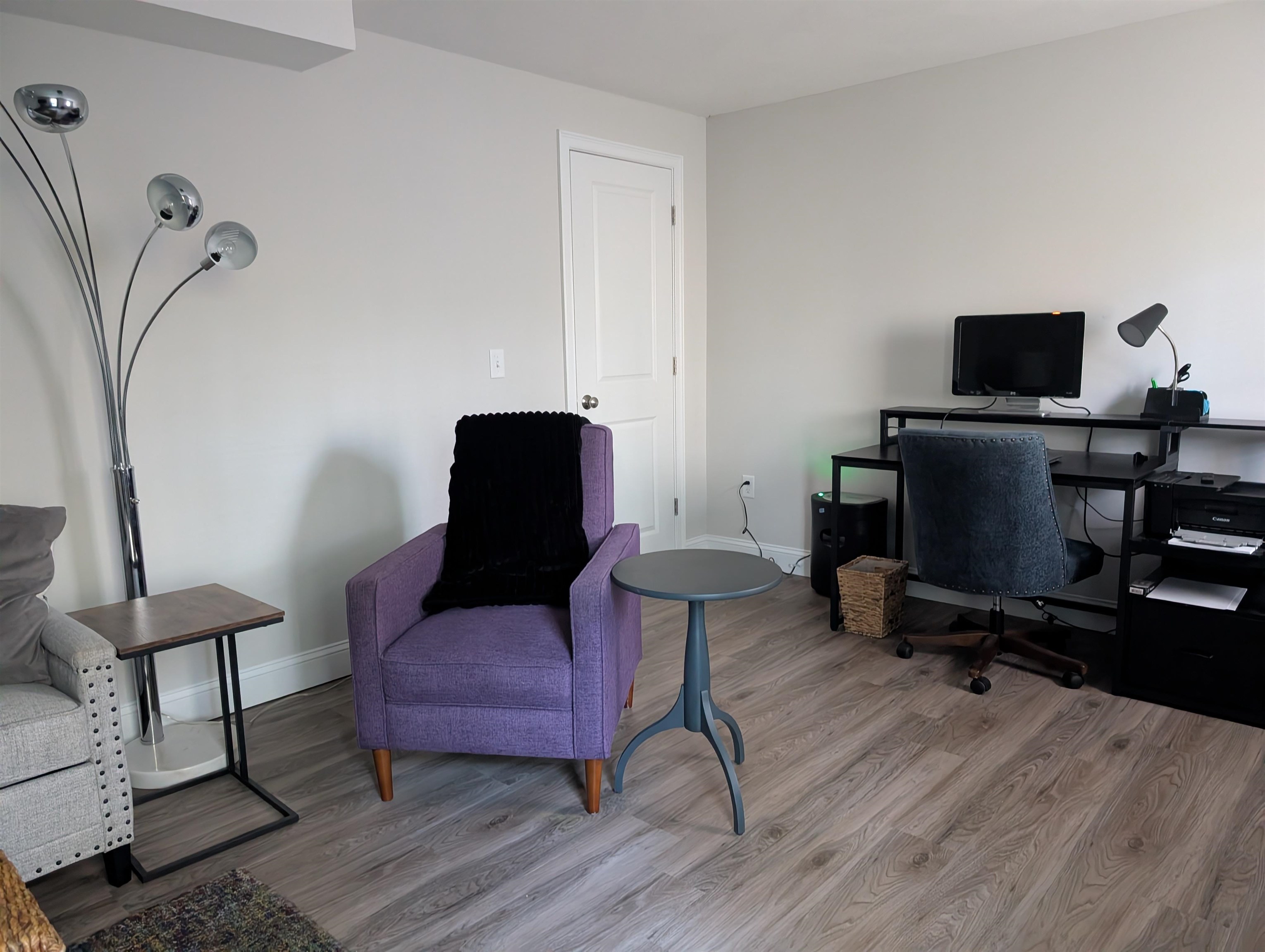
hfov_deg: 71.5
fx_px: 878
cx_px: 632
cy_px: 476
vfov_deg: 56.9
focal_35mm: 24
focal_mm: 6.9
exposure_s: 1/19.9
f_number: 1.68
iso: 3380
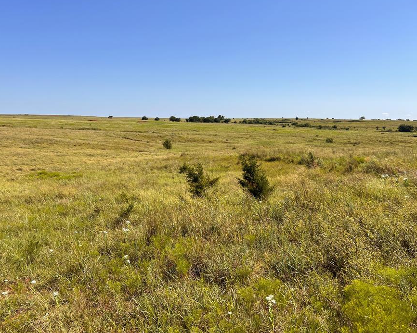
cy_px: 172
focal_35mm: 30
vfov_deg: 48.5
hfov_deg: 58.4
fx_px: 370
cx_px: 174
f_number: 1.5
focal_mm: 5.7
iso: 50
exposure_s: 1/4831
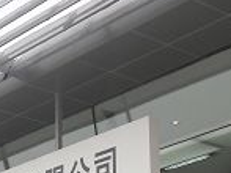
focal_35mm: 129
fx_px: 860
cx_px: -31
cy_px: 262
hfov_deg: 14.9
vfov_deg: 11.0
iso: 100
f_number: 8
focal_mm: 6.2
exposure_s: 1/80
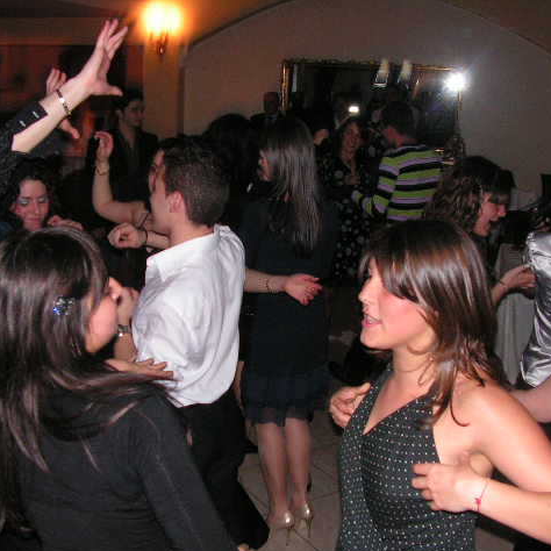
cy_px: 278
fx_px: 774
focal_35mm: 43
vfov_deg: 39.2
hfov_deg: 39.1
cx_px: 295
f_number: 3.2
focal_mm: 6
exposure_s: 1/40
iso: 200
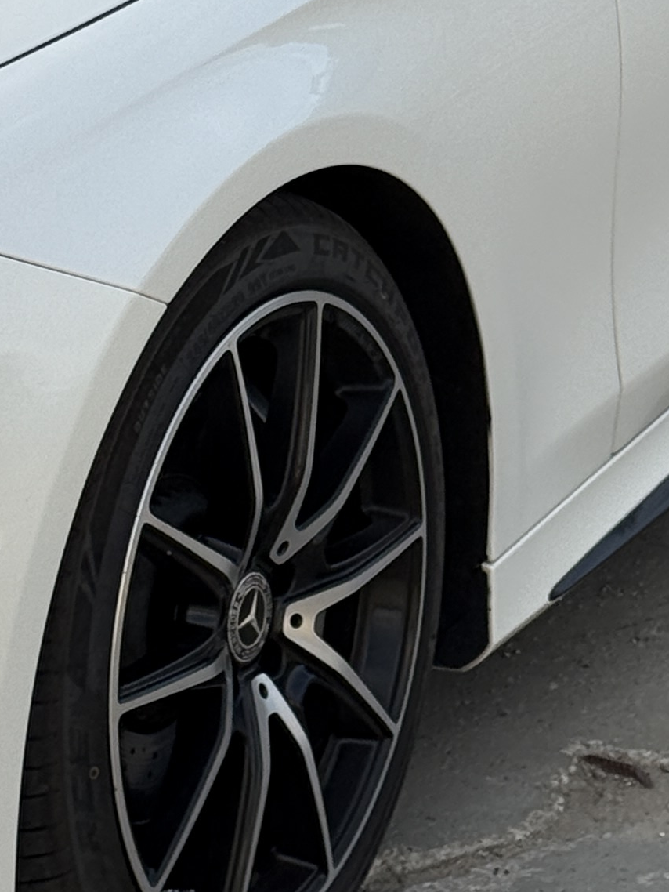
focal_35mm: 170
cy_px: 67
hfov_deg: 8.7
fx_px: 4379
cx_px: 339
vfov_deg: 11.5
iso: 80
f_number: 1.78
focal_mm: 6.76
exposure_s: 1/1167
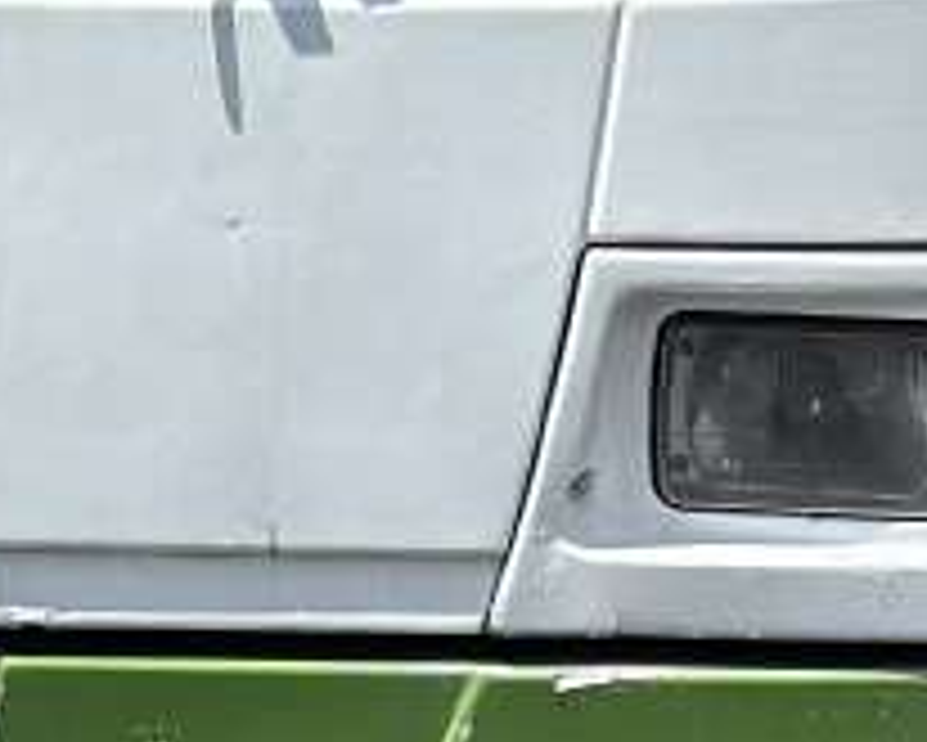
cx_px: -389
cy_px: -827
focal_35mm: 295
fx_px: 8097
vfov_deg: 5.1
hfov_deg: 6.5
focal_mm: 6.86
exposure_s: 1/6623
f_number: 1.78
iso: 100
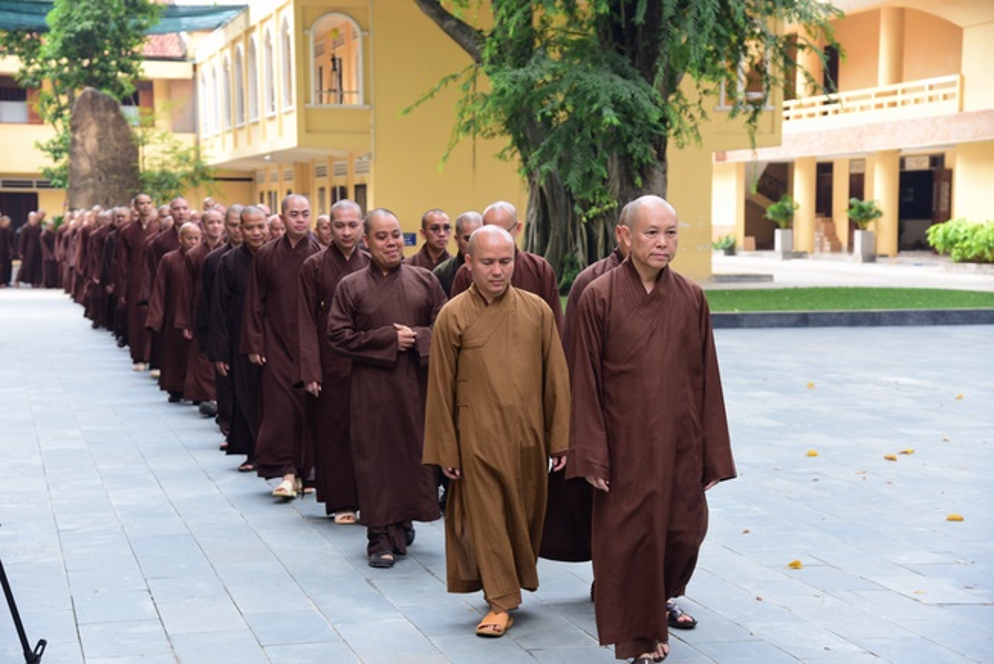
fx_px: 2072
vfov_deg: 18.2
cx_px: 497
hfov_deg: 27.0
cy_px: 332
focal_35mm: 75
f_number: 5.6
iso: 200
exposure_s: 1/160
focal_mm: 75
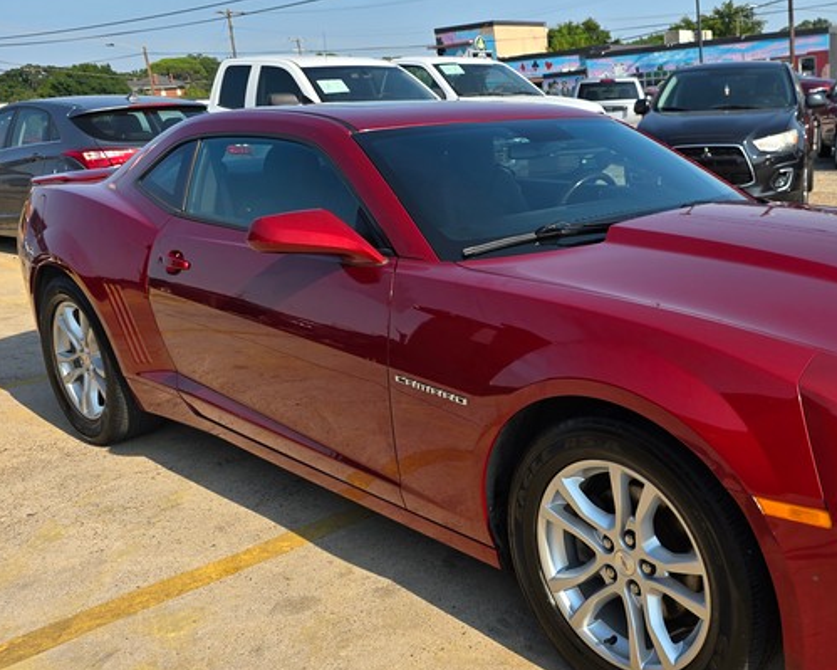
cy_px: 324
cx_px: 637
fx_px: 892
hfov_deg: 48.2
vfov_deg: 41.1
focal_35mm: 36
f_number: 1.7
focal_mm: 6.3
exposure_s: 1/638
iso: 12
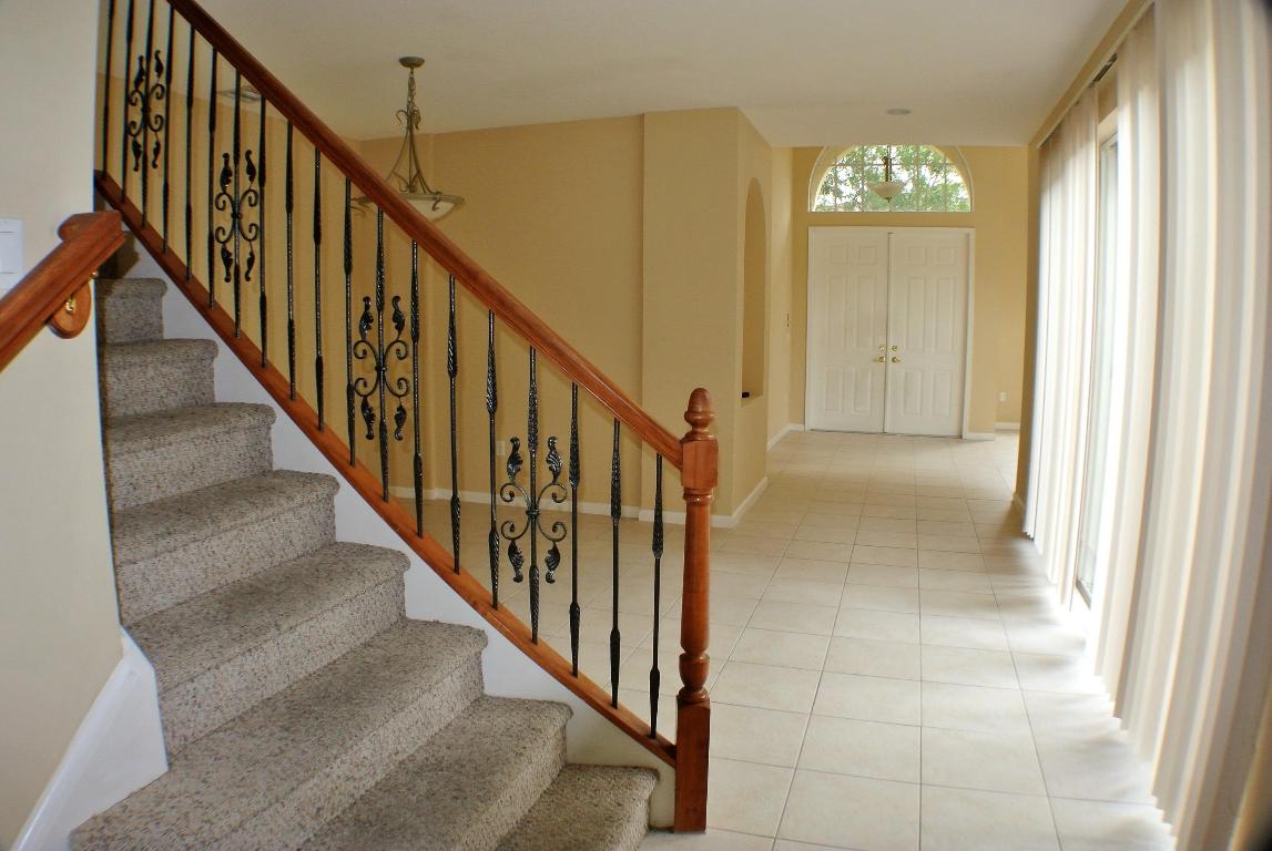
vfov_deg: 45.1
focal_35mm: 29
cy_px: 426
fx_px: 1026
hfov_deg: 63.6
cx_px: 636
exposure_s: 1/60
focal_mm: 11
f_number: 8
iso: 500
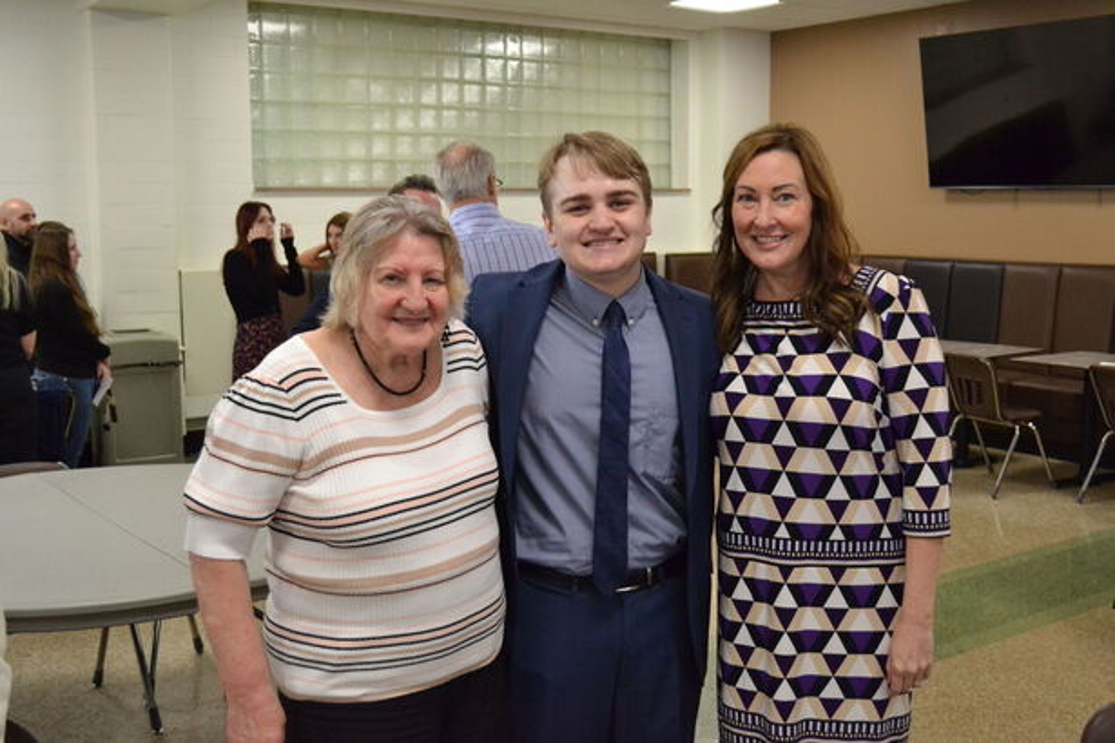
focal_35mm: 39
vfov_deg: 34.2
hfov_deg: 49.6
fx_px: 1208
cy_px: 372
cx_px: 558
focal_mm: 26
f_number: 4.2
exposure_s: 1/250
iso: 3200
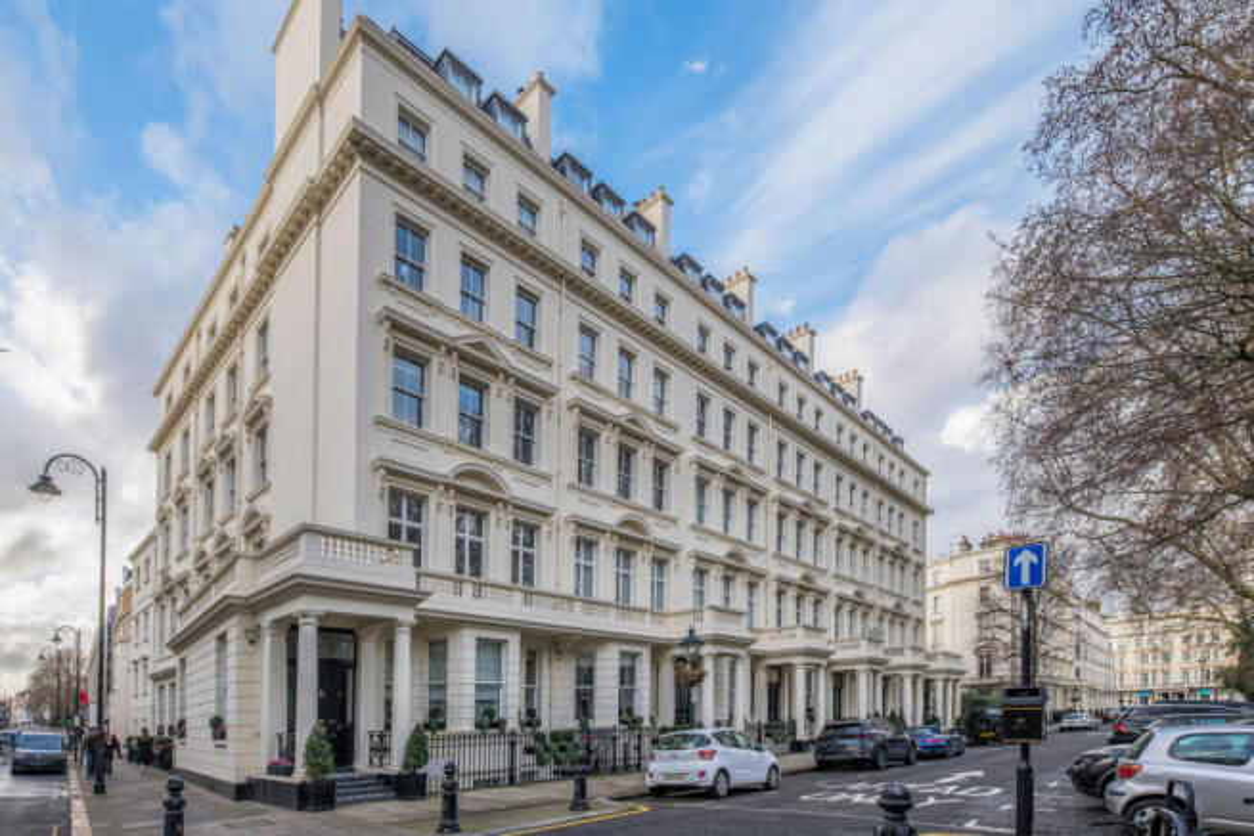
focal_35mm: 13
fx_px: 453
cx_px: 627
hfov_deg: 108.3
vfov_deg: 85.5
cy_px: 418
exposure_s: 1/320
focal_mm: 13
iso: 400
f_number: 8
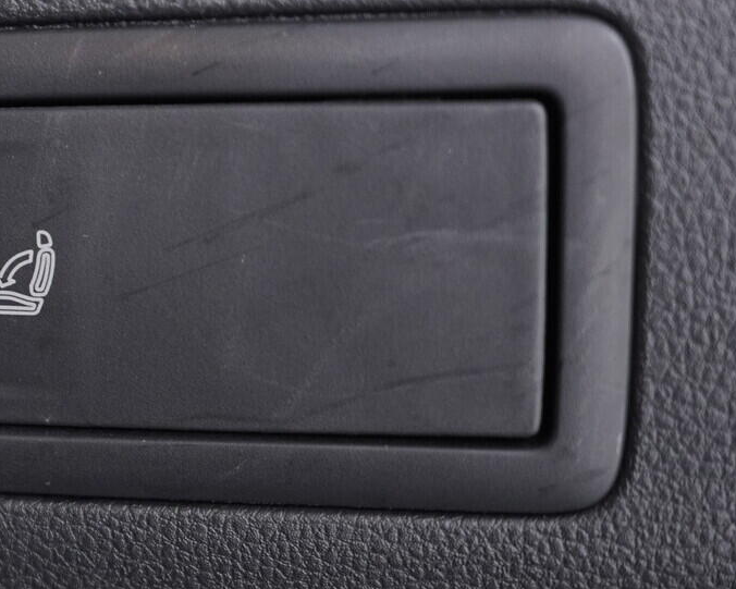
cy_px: 321
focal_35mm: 72
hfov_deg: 25.0
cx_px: -20
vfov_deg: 21.3
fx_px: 1569
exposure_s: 1/40
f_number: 2.8
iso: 1250
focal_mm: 24
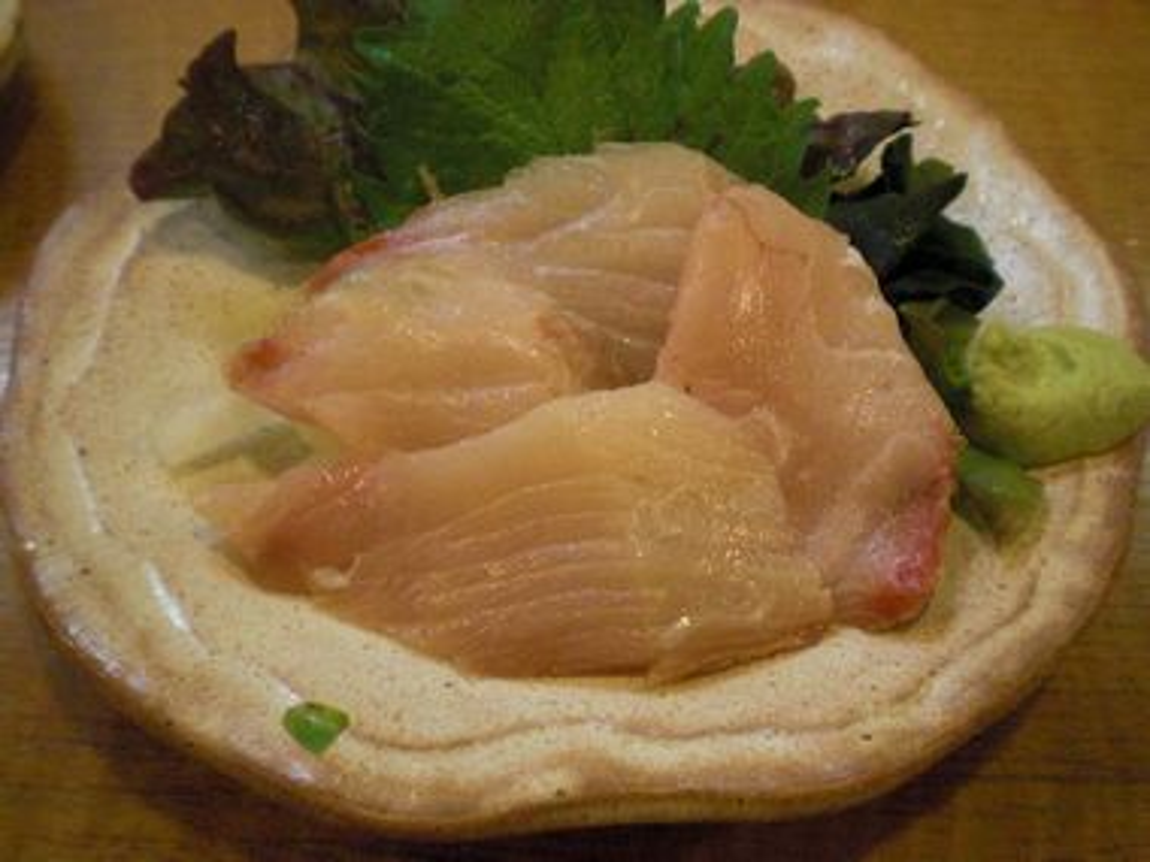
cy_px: 431
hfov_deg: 49.0
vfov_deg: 37.7
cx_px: 575
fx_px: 1262
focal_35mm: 38
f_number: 3.1
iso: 800
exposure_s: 1/80
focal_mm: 6.3
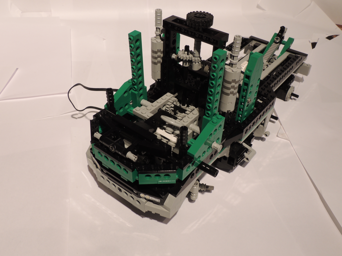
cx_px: 171
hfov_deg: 52.6
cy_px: 128
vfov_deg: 40.7
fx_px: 346
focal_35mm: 35
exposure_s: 1/2.5
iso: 100
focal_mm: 6.2
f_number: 6.4
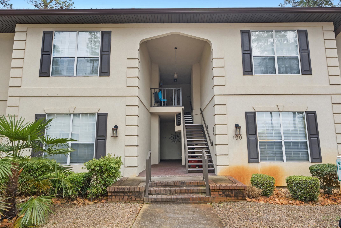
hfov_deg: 81.2
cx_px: 176
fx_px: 199
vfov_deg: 59.5
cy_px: 111
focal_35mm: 21
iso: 400
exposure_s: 1/60
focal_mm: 18
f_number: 8
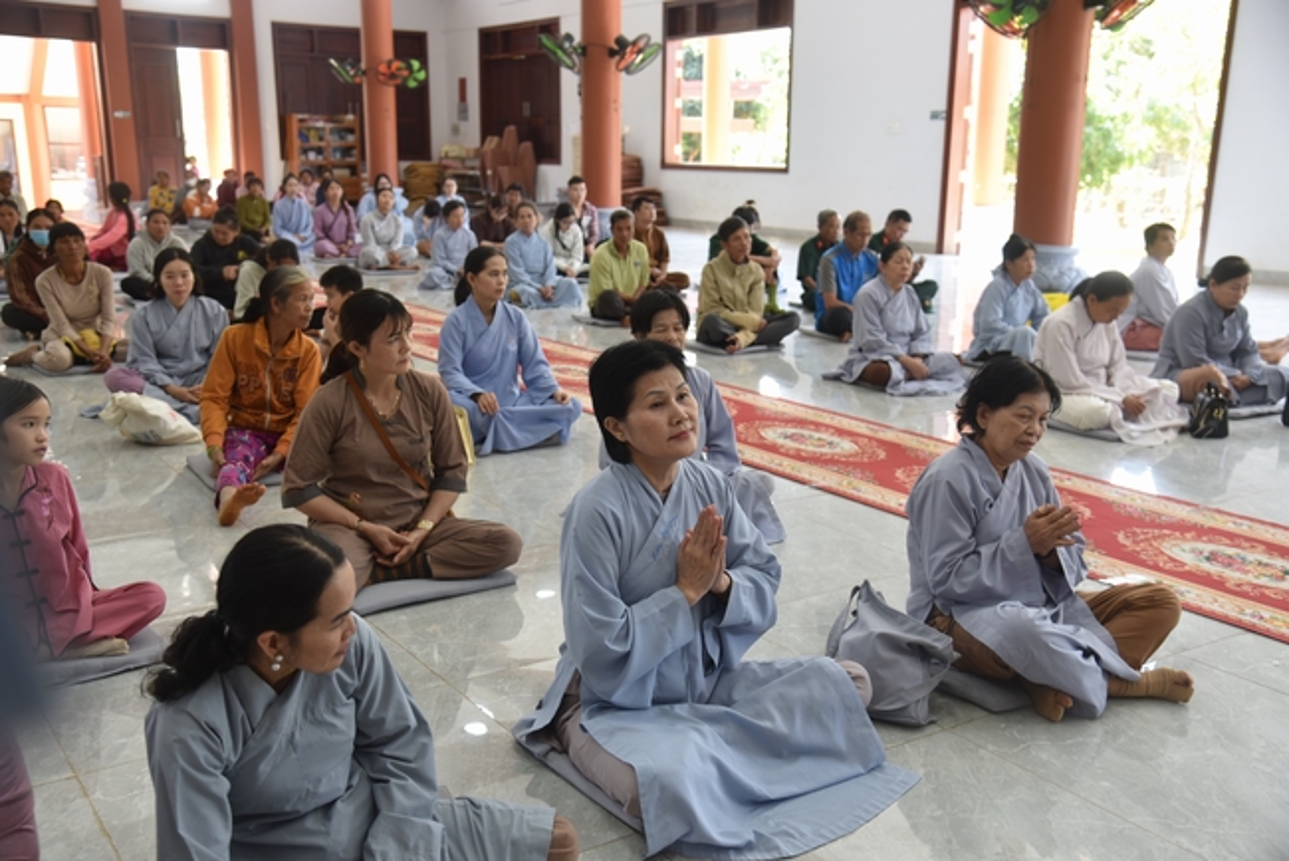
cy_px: 430
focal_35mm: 38
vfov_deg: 35.1
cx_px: 644
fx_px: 1361
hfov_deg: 50.7
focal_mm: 38
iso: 500
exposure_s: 1/60
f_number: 4
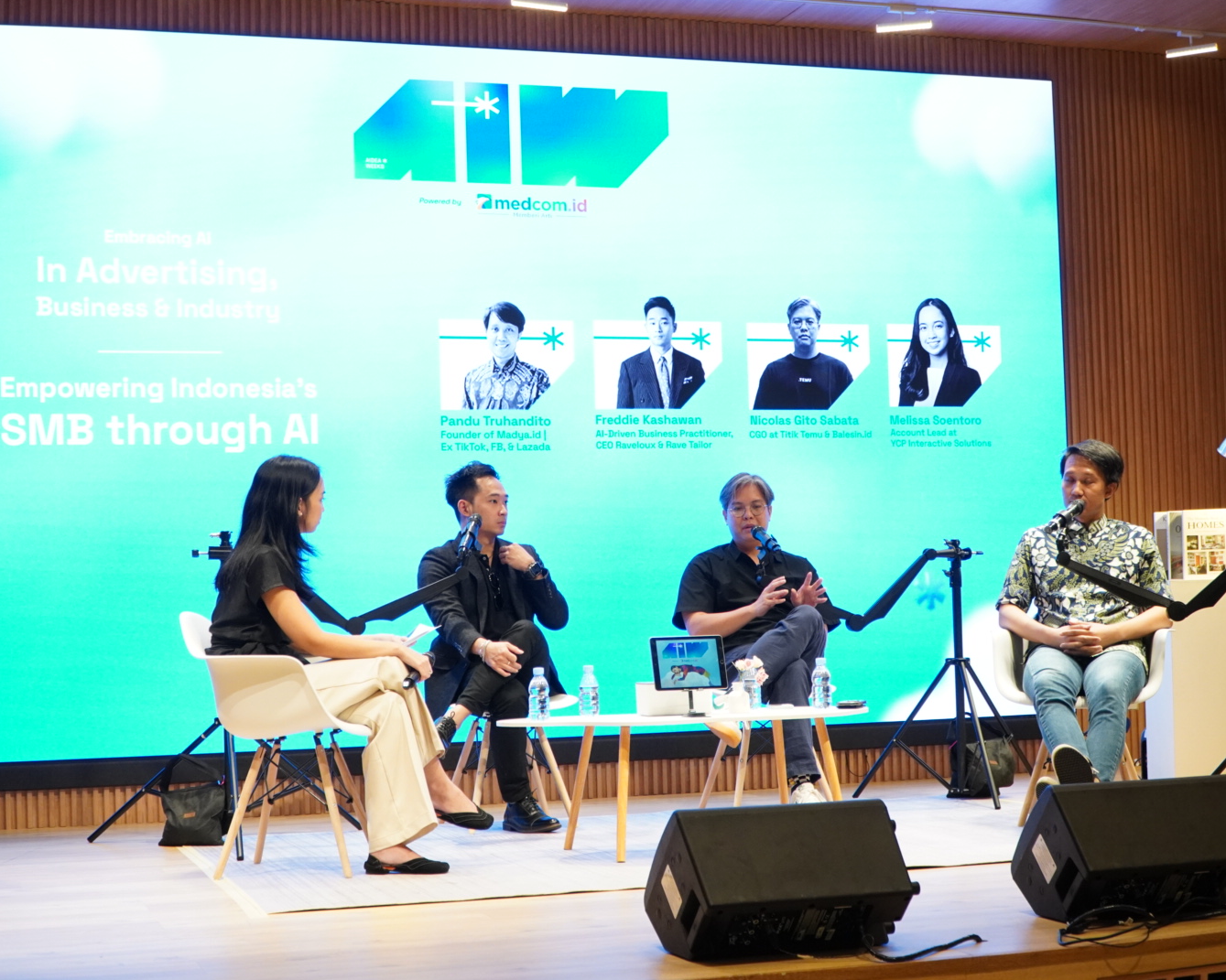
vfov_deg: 29.7
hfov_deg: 36.6
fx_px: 1850
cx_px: 575
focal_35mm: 51
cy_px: 488
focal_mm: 30
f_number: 4
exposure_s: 1/100
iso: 1600
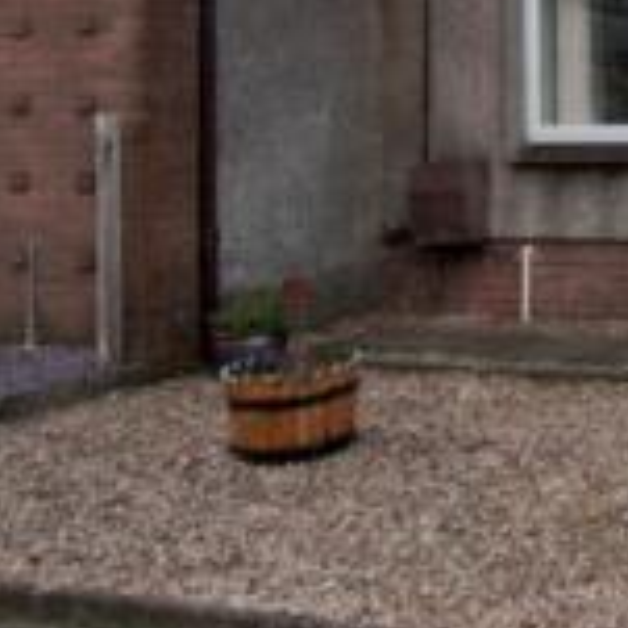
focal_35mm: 61
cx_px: 948
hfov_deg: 22.8
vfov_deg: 27.0
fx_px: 1249
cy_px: 37
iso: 200
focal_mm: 11
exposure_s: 1/160
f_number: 6.3
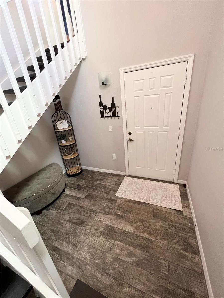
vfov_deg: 106.2
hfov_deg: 89.9
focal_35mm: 13
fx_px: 112
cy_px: 149
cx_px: 112
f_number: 1.8
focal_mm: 1.57
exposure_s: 1/60
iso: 500
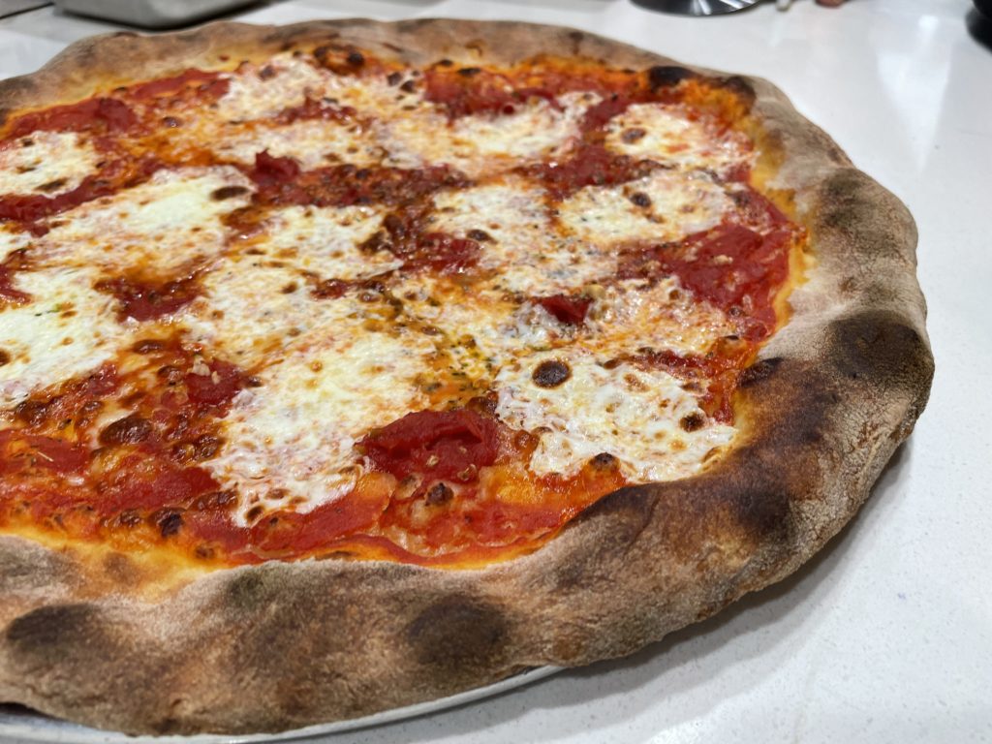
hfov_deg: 67.3
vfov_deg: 53.1
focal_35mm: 26
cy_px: 372
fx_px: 745
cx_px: 496
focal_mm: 4.2
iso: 64
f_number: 1.6
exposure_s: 1/60
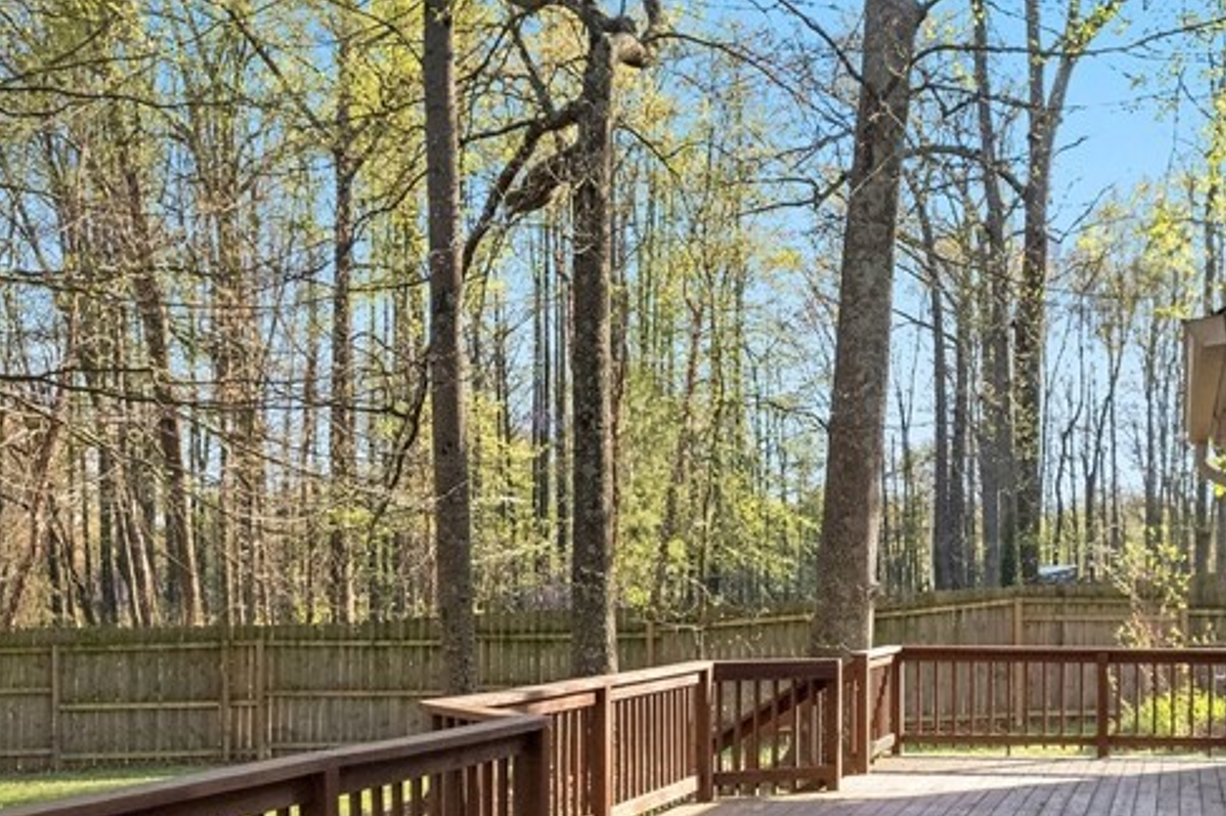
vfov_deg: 27.5
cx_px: 726
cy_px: 448
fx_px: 1668
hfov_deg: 40.2
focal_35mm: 49
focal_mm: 8.38
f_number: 2.8
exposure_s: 1/200
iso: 620
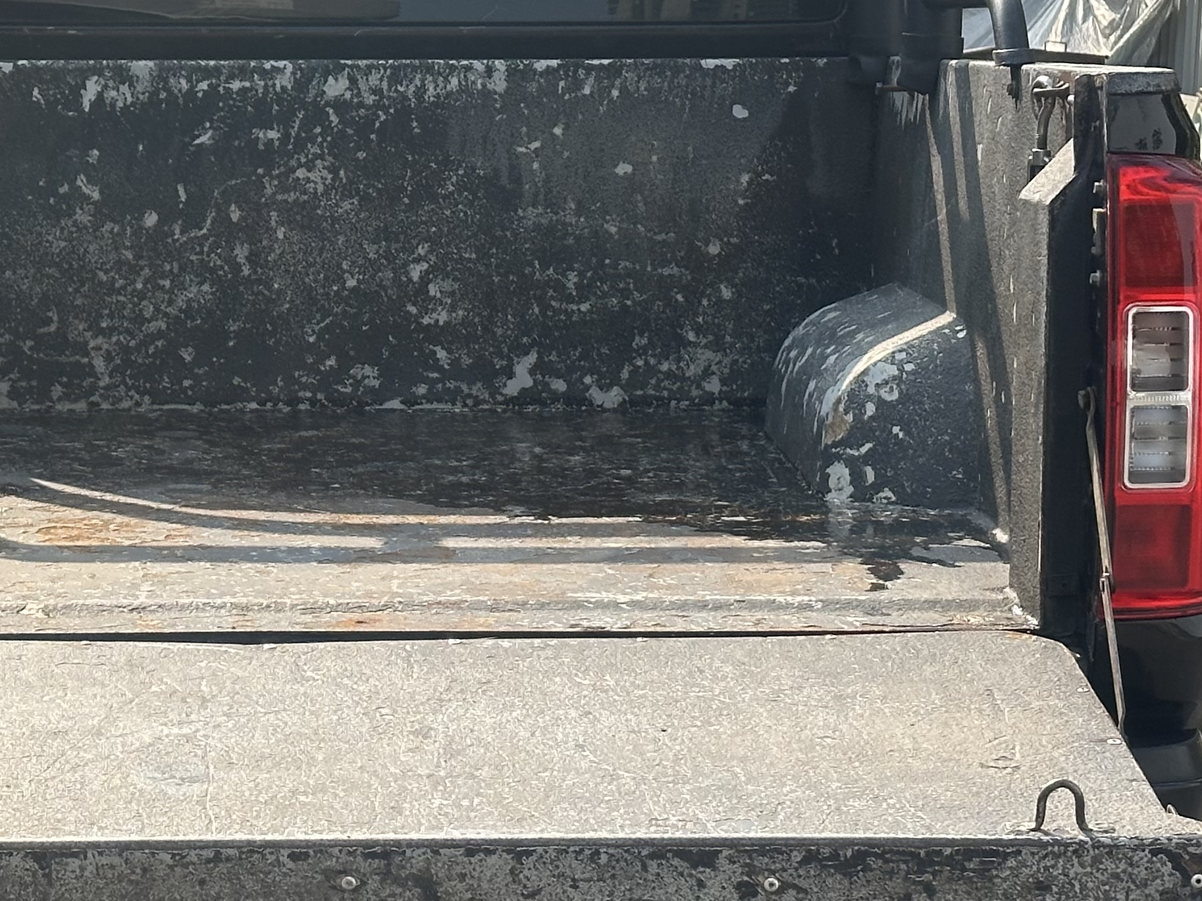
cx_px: 330
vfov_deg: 14.0
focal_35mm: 106
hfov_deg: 18.5
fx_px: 3680
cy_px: 380
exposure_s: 1/2252
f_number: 1.78
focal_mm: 6.86
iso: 64
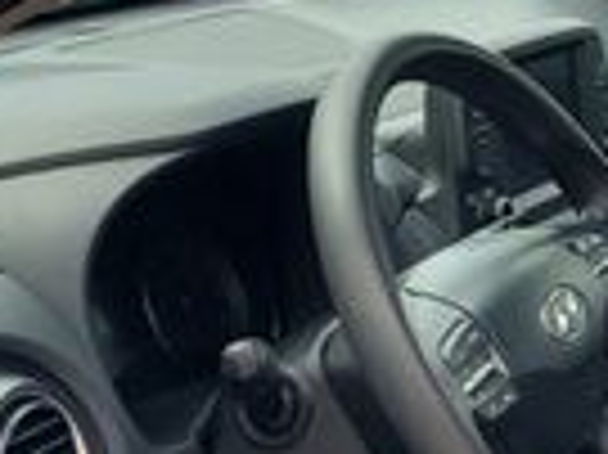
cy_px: 441
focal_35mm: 123
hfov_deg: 15.4
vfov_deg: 11.9
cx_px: 761
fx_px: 2158
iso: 50
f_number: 2.4
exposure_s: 1/779
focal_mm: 4.3
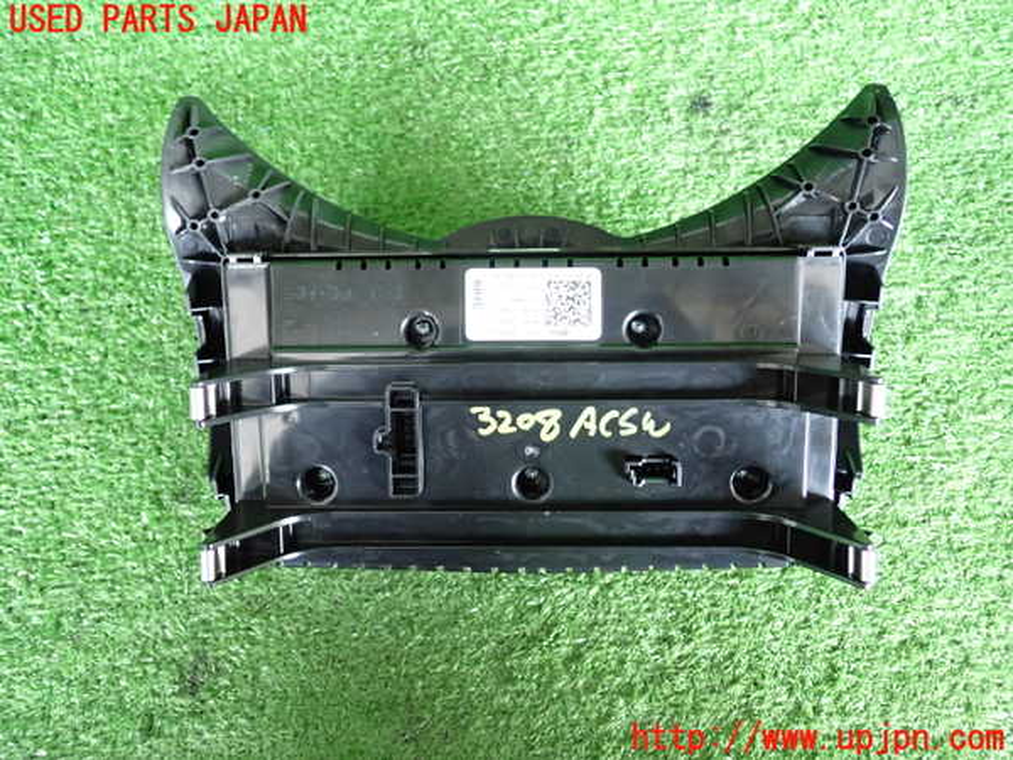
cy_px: 380
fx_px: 878
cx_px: 506
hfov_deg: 60.0
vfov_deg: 46.8
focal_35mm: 30
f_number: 2.3
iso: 800
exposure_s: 1/60
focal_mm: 5.4
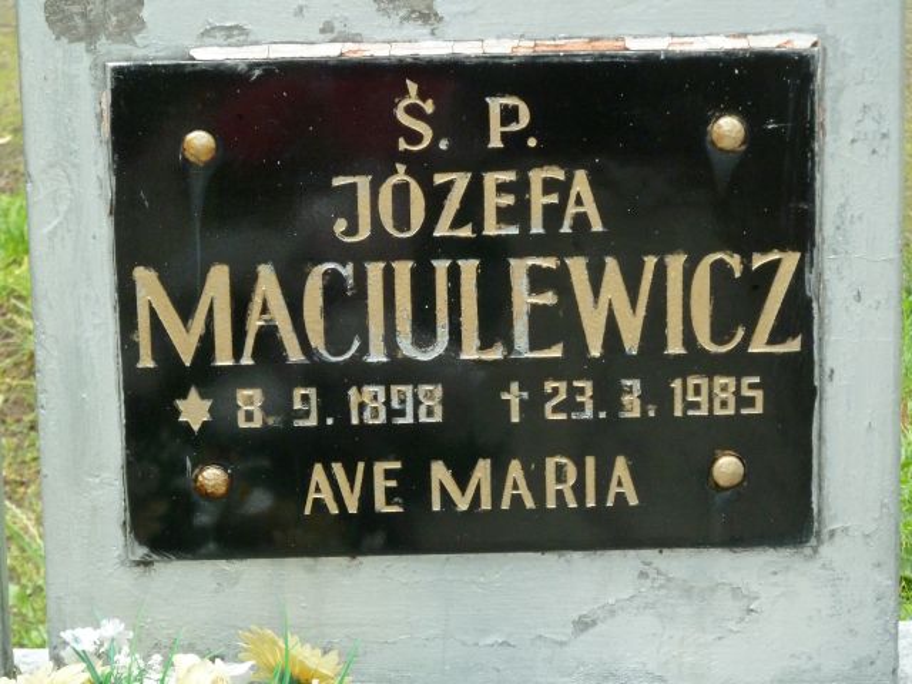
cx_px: 456
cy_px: 342
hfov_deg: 12.5
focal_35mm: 158
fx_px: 4163
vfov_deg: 9.4
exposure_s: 1/160
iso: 400
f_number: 4.5
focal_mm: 25.9
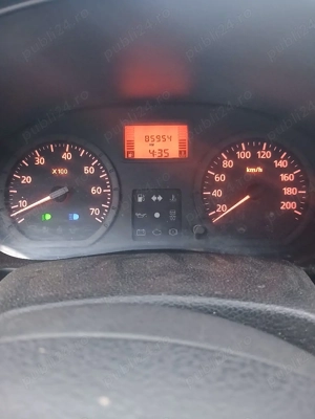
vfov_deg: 65.3
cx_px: 158
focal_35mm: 27
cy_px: 210
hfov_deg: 51.4
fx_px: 328
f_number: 1.8
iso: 1000
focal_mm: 3.98
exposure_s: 1/14.3
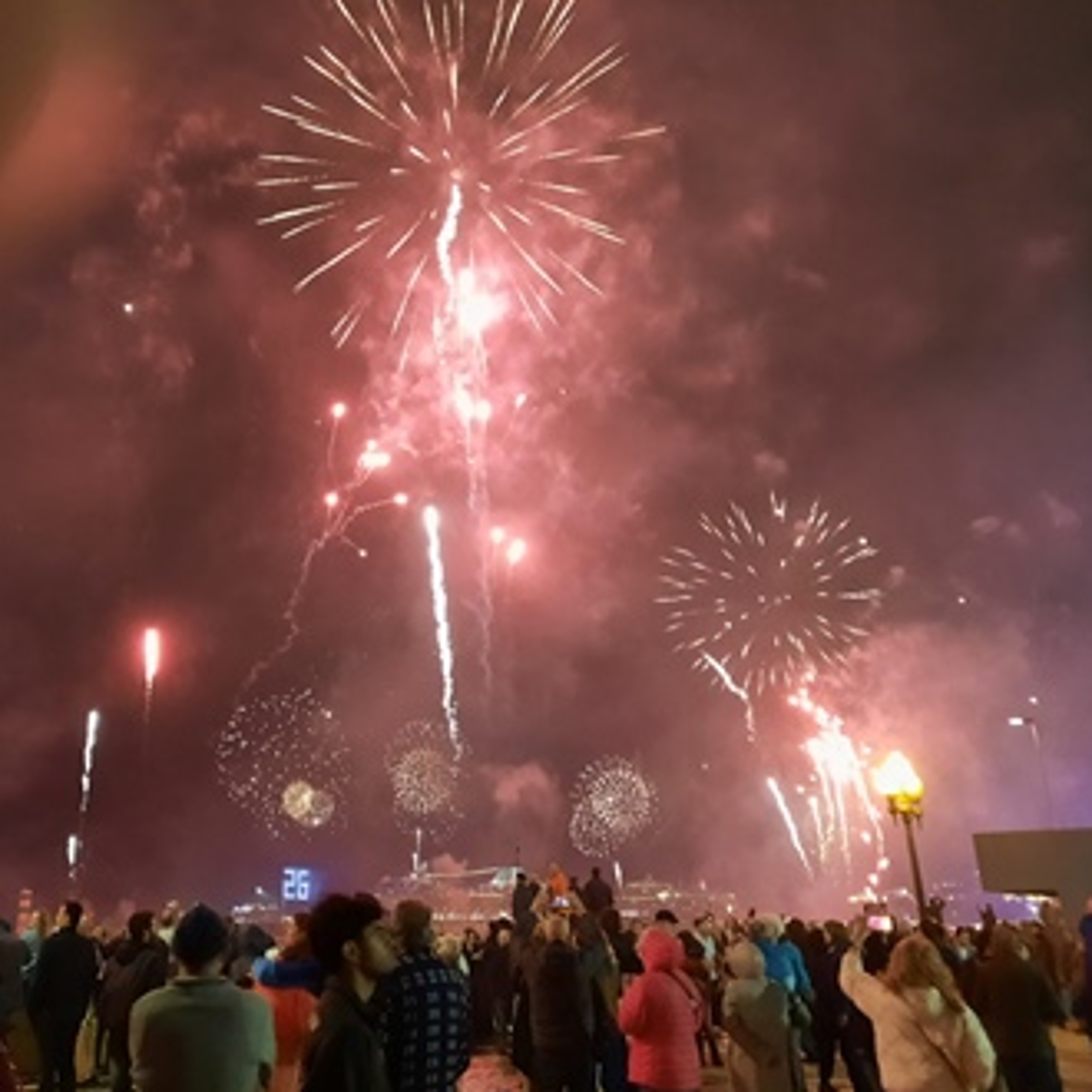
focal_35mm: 30
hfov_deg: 53.0
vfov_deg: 54.0
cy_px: 543
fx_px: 1071
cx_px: 367
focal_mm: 4.6
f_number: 2
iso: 1000
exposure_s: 1/20
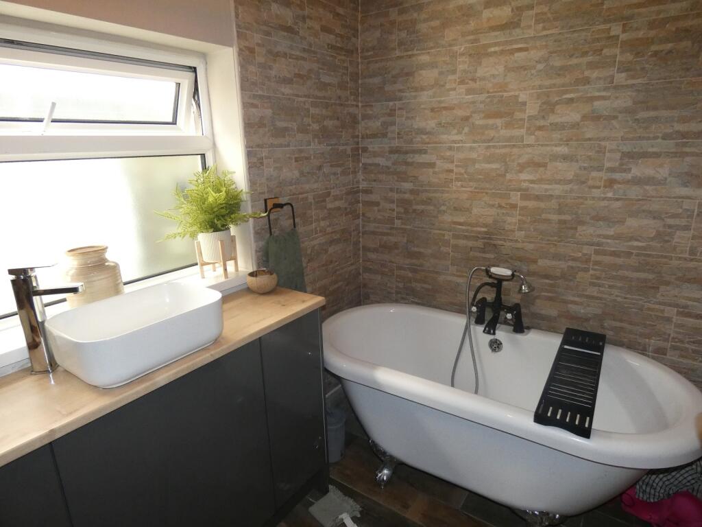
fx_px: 406
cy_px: 264
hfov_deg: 81.7
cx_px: 351
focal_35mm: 20
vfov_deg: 66.0
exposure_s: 1/60
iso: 500
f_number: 2.8
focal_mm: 3.6
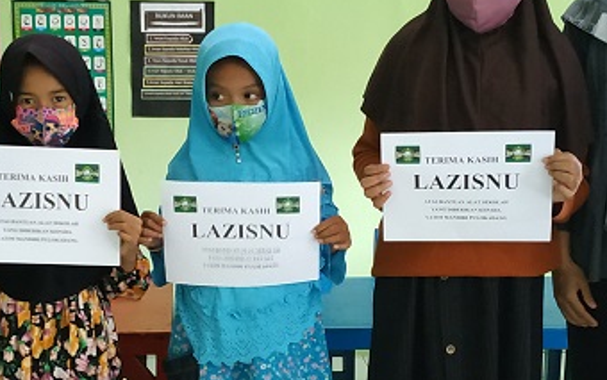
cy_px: 269
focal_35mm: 71
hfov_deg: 28.9
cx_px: 270
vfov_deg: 18.3
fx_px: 1175
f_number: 1.9
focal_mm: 3.94
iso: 1250
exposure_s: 1/20
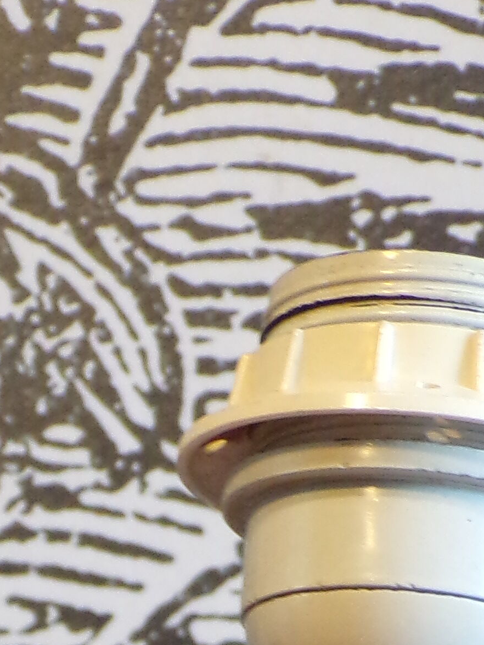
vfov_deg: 9.7
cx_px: 374
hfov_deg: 7.7
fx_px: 3579
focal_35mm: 192
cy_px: 1186
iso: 235
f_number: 3.5
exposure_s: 1/17
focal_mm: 8.7
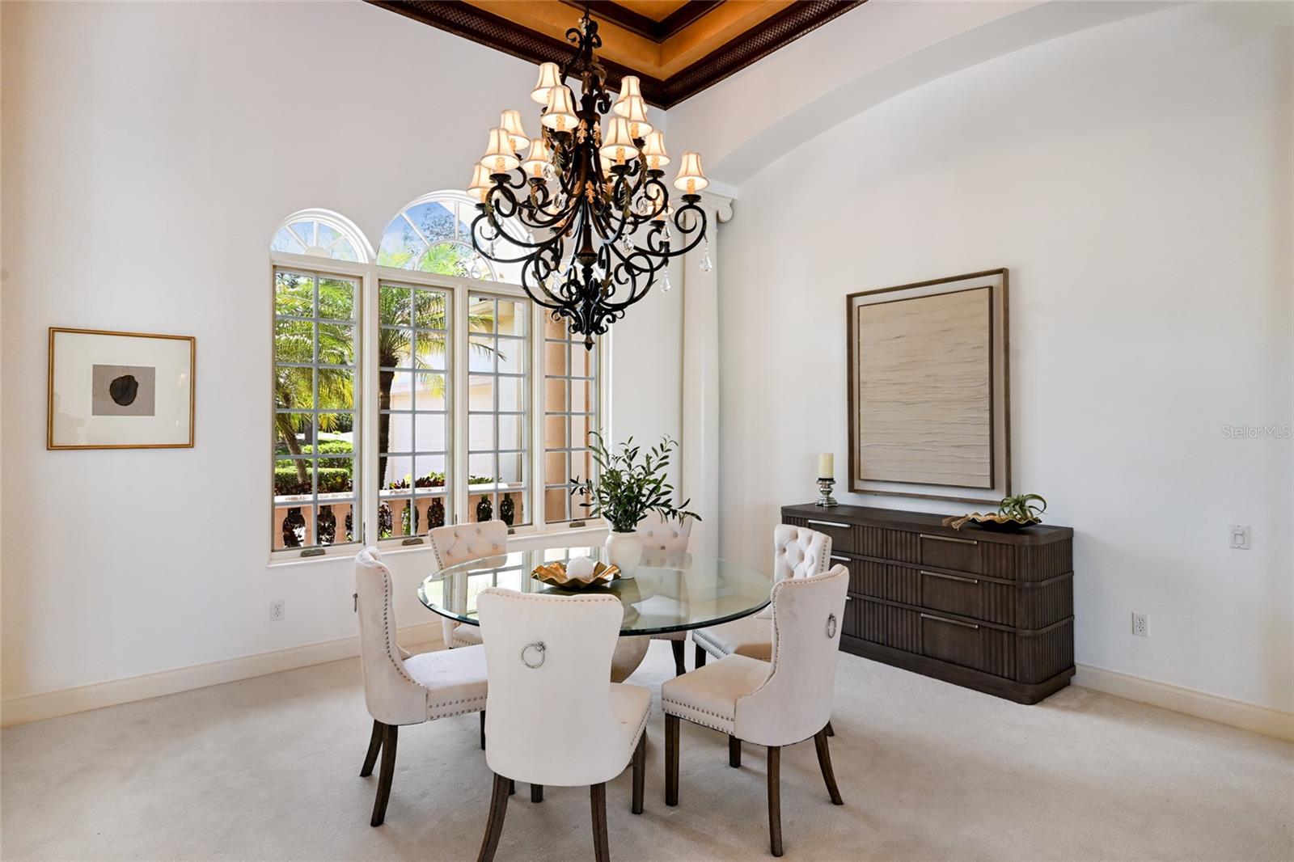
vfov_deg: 63.2
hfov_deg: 85.4
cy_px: 431
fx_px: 701
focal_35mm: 20
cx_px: 647
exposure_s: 1/50
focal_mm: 19.5
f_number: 8
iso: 800
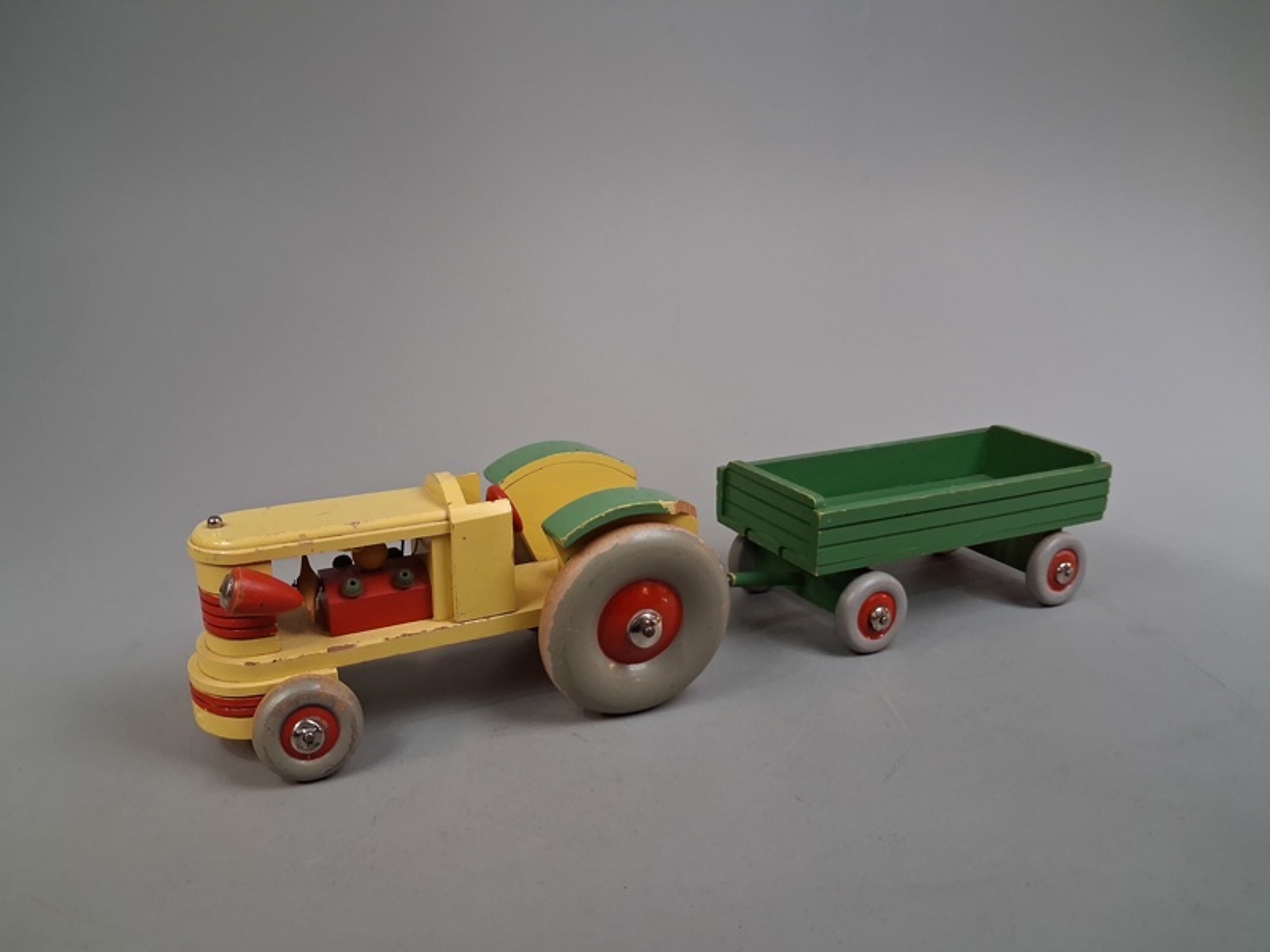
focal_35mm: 27
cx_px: 635
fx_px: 991
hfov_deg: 65.3
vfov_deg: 51.4
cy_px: 476
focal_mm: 4
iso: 400
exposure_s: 1/100
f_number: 1.8
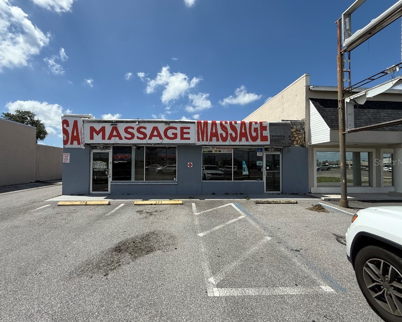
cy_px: 162
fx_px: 178
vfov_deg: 84.0
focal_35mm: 15
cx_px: 194
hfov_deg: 96.8
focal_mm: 2.22
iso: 50
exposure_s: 1/2717
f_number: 2.2
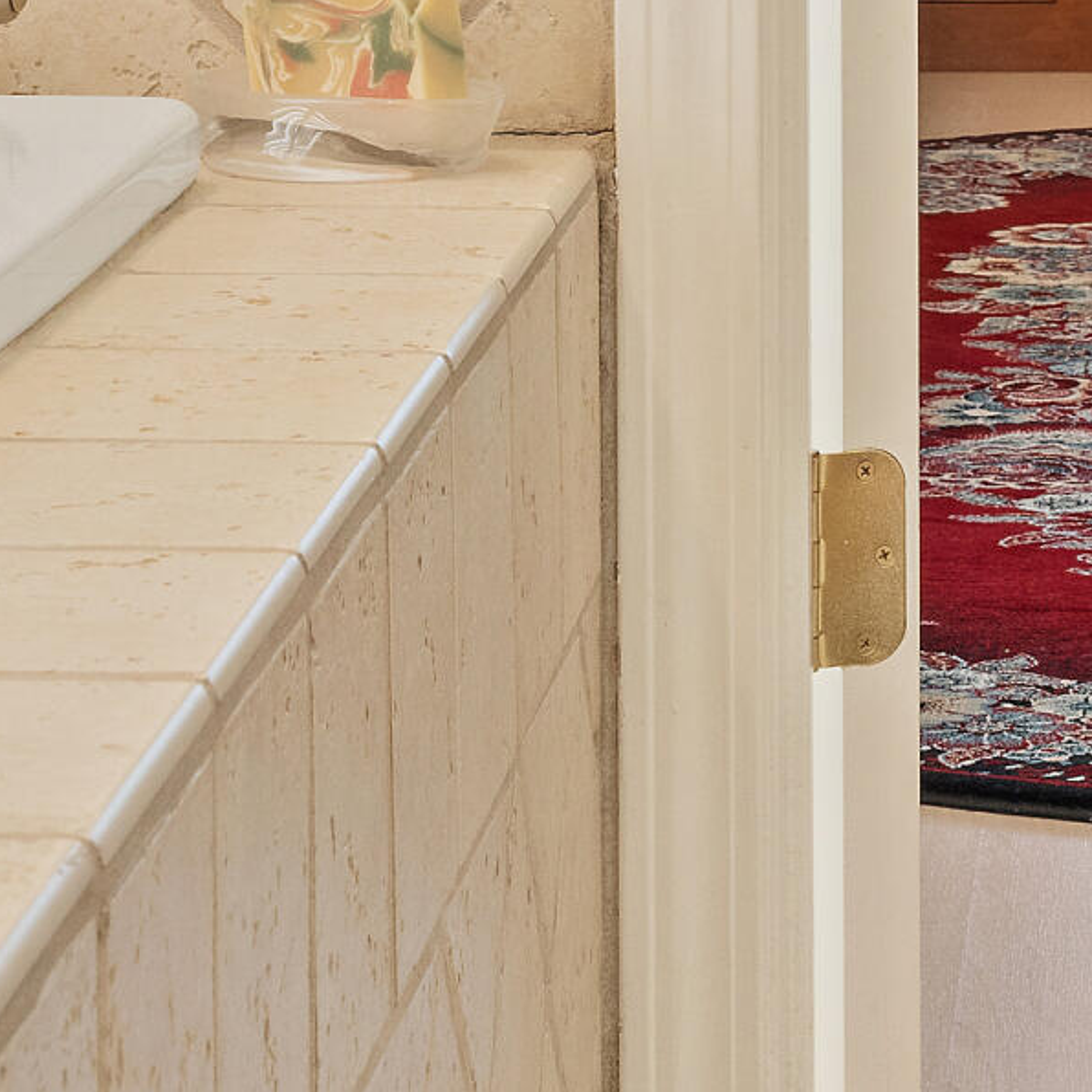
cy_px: -678
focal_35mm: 172
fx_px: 6134
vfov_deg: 9.8
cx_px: 1129
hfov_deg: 10.1
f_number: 14
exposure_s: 1/2.5
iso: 800
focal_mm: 40.2
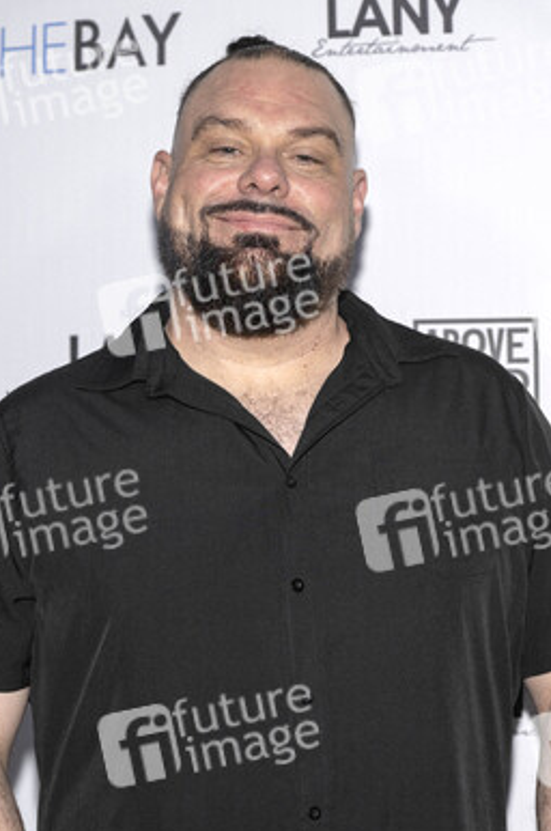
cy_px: 413
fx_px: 1912
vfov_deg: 24.5
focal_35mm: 83
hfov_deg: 16.4
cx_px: 271
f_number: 5.6
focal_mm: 80
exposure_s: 1/200
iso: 800
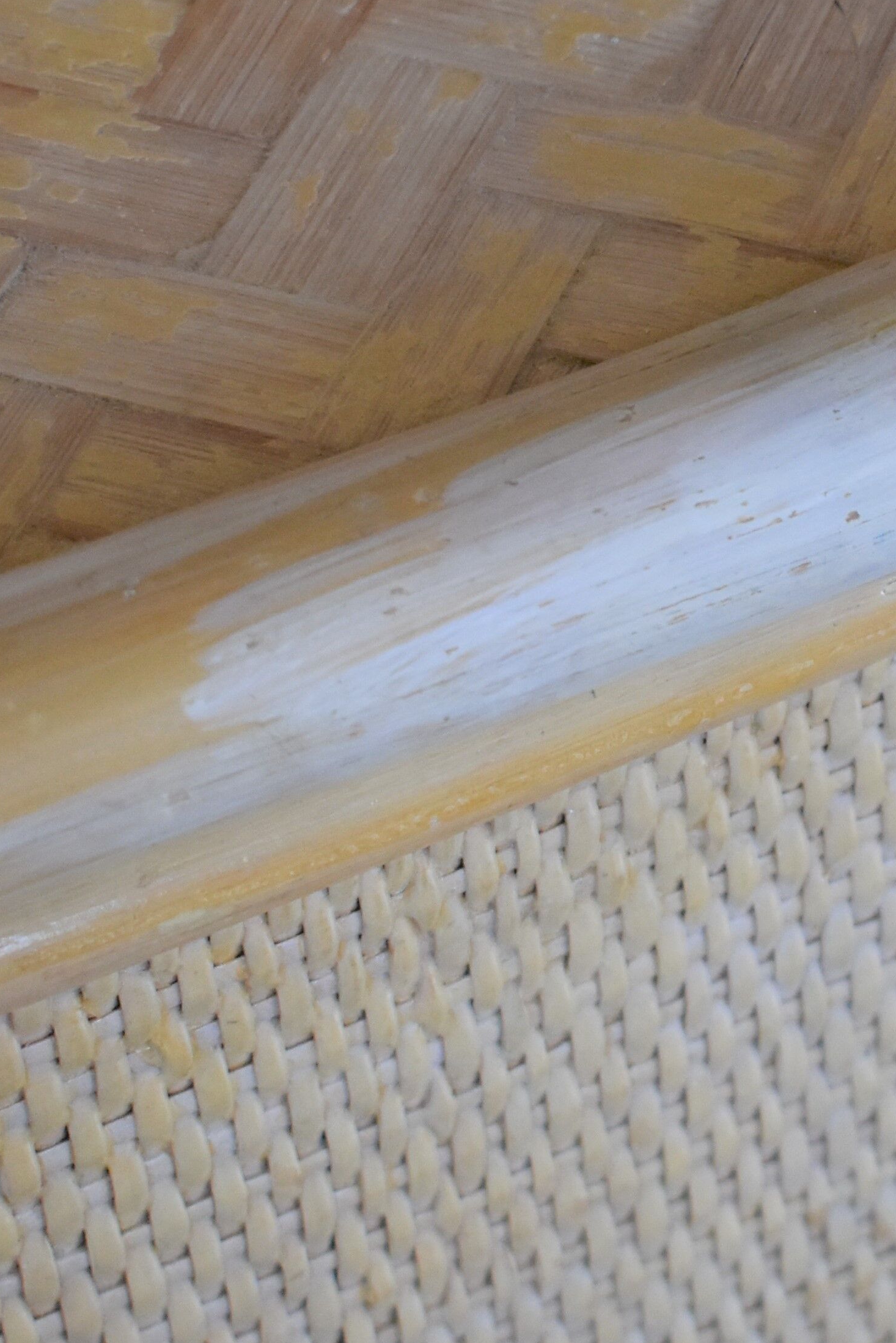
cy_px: 354
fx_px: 4889
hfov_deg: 10.4
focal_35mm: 131
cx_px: 936
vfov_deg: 15.6
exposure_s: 1/125
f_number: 4.5
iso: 900
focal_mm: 32
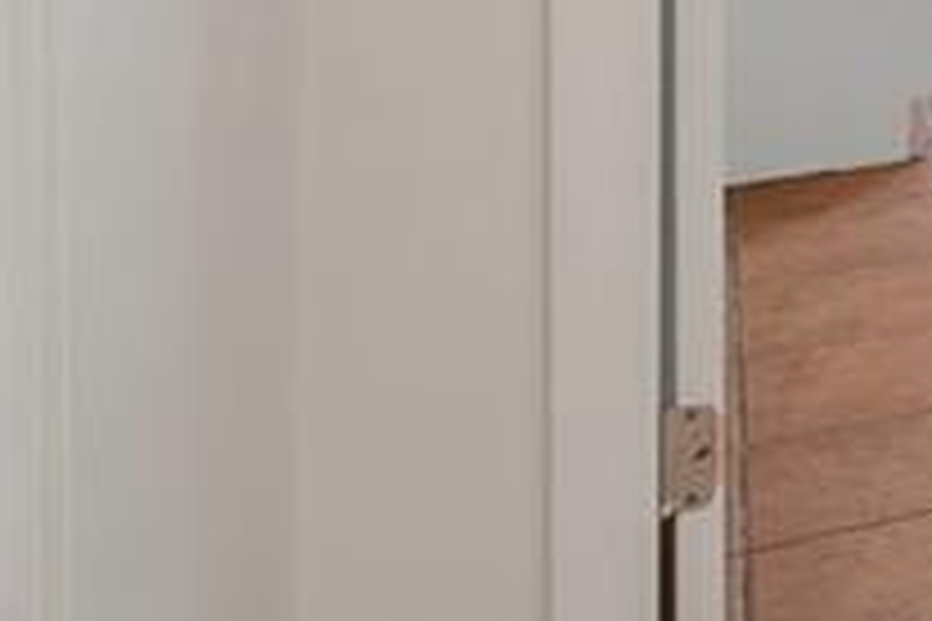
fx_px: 2304
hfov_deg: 15.1
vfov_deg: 13.4
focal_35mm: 89
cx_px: 2152
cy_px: -572
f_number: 8
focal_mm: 18
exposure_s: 1/8
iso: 320
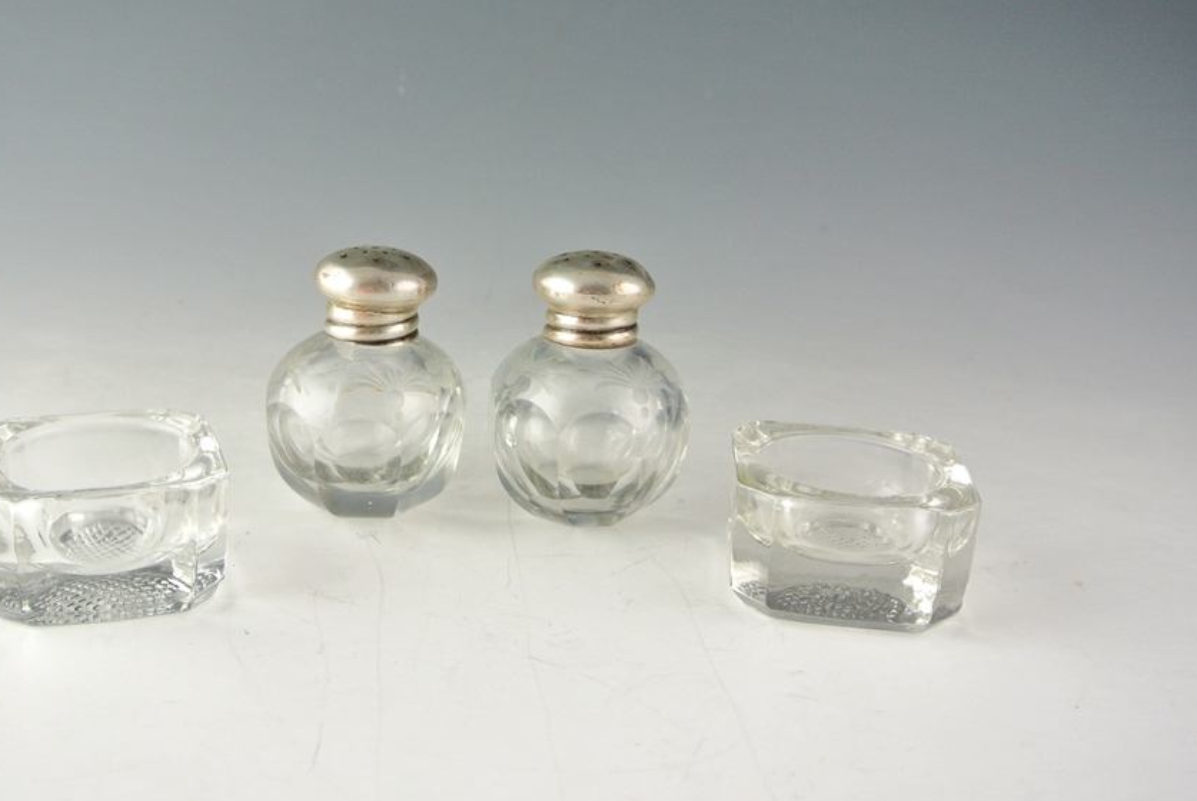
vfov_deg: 31.2
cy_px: 338
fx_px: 1431
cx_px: 492
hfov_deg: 45.2
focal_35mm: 43
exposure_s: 1/125
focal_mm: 13.6
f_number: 4
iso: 360
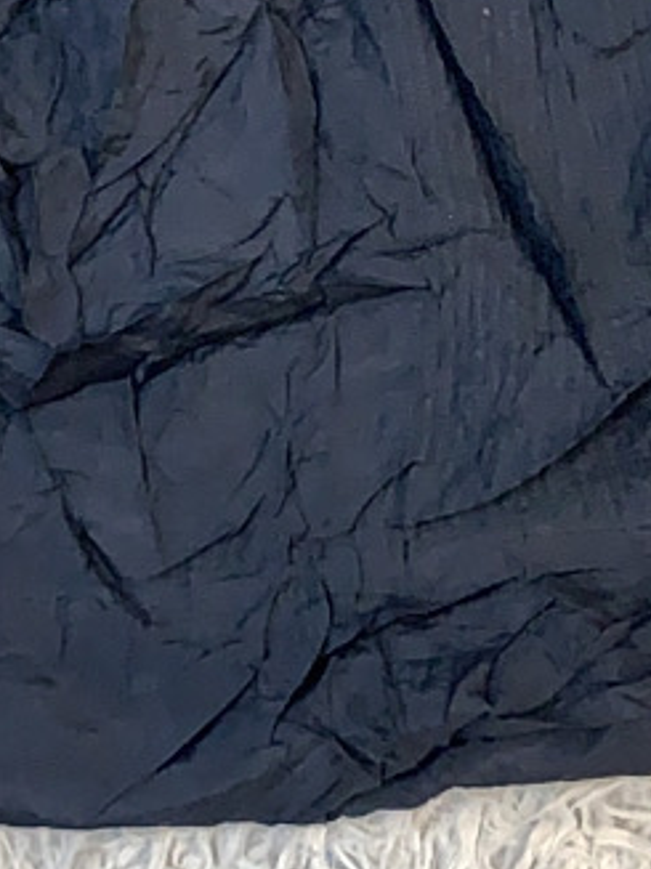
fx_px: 2158
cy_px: 13
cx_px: 367
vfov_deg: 22.0
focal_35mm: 86
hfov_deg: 17.2
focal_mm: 4.25
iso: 80
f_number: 1.8
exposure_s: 1/100
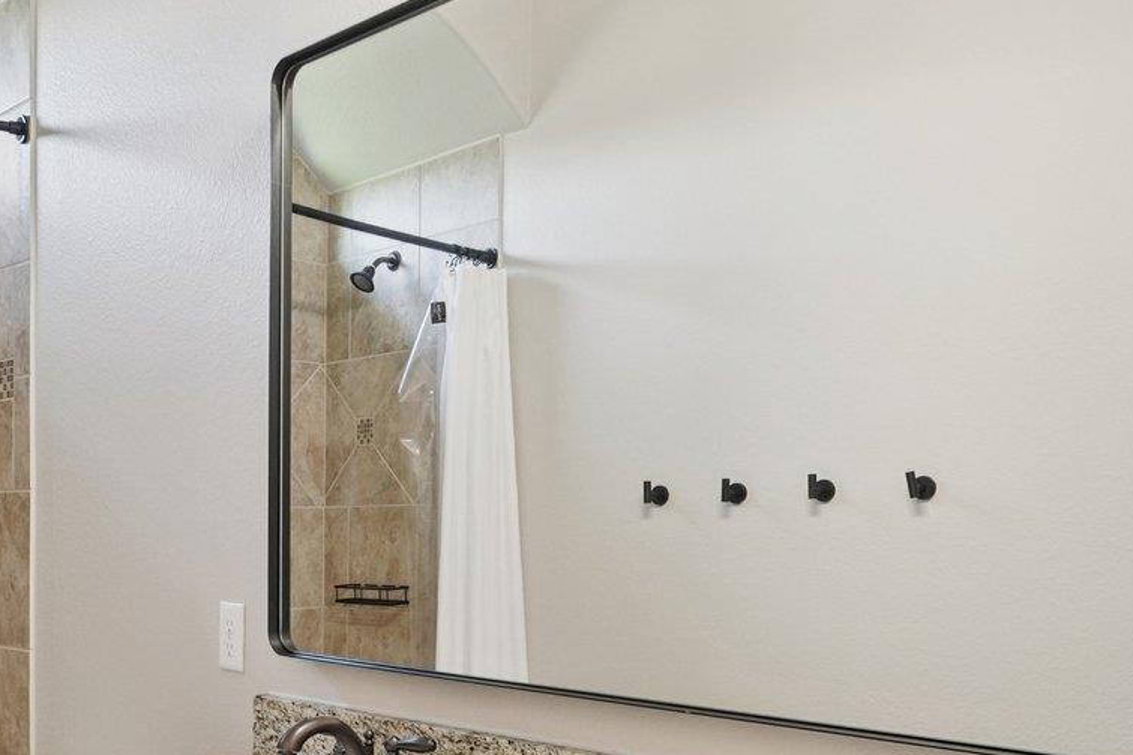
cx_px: 423
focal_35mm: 38
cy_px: 543
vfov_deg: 34.5
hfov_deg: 50.2
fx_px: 1196
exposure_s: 1/15
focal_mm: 14
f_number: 8
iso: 400
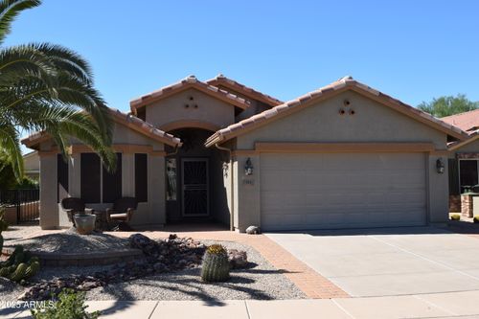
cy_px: 160
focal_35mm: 40
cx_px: 240
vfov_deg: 33.0
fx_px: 539
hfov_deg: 47.9
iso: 100
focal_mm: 27
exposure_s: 1/200
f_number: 11
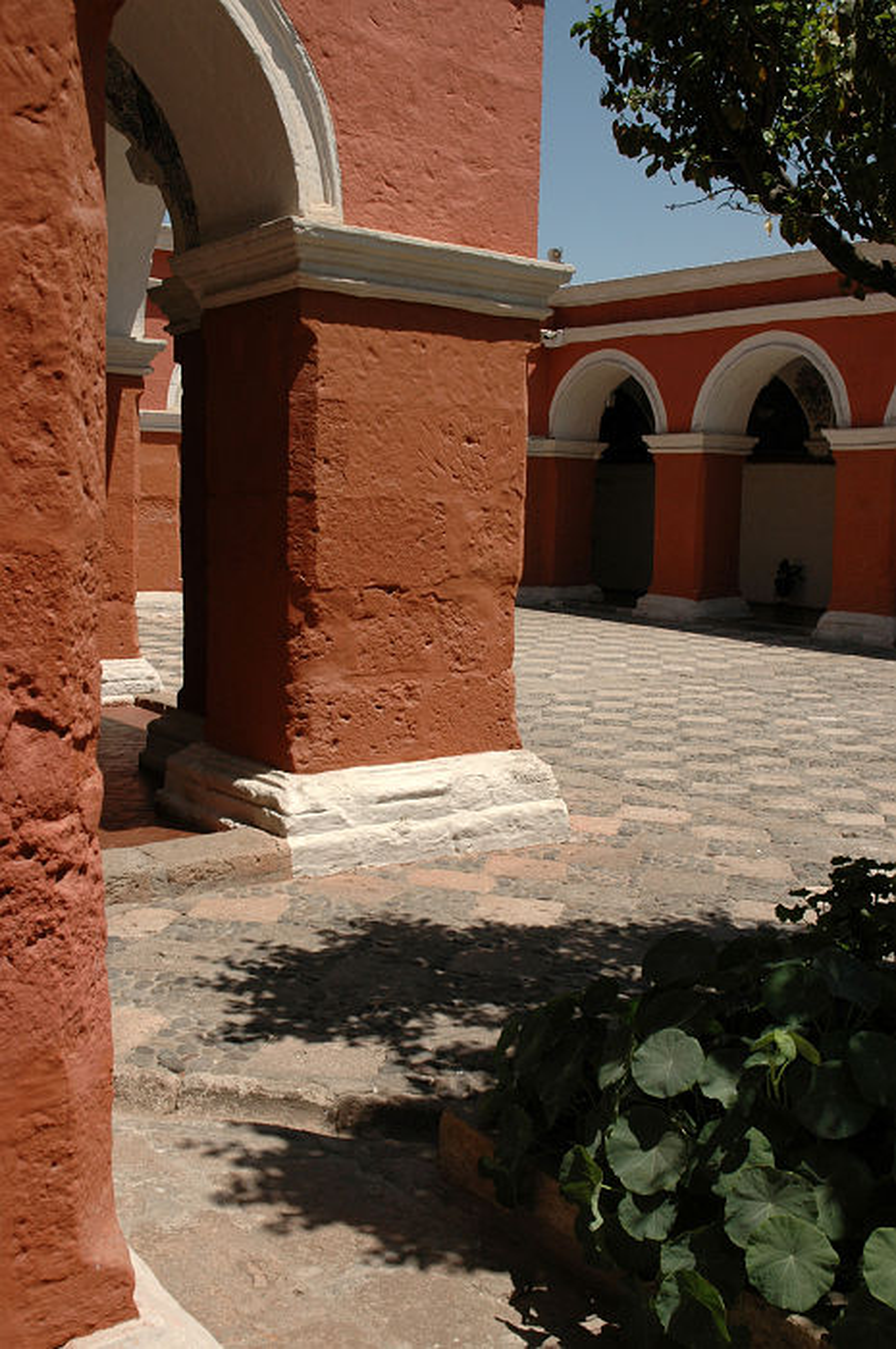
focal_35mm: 38
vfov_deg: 51.3
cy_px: 674
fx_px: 1403
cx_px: 448
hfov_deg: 35.4
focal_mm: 25
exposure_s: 1/400
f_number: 10
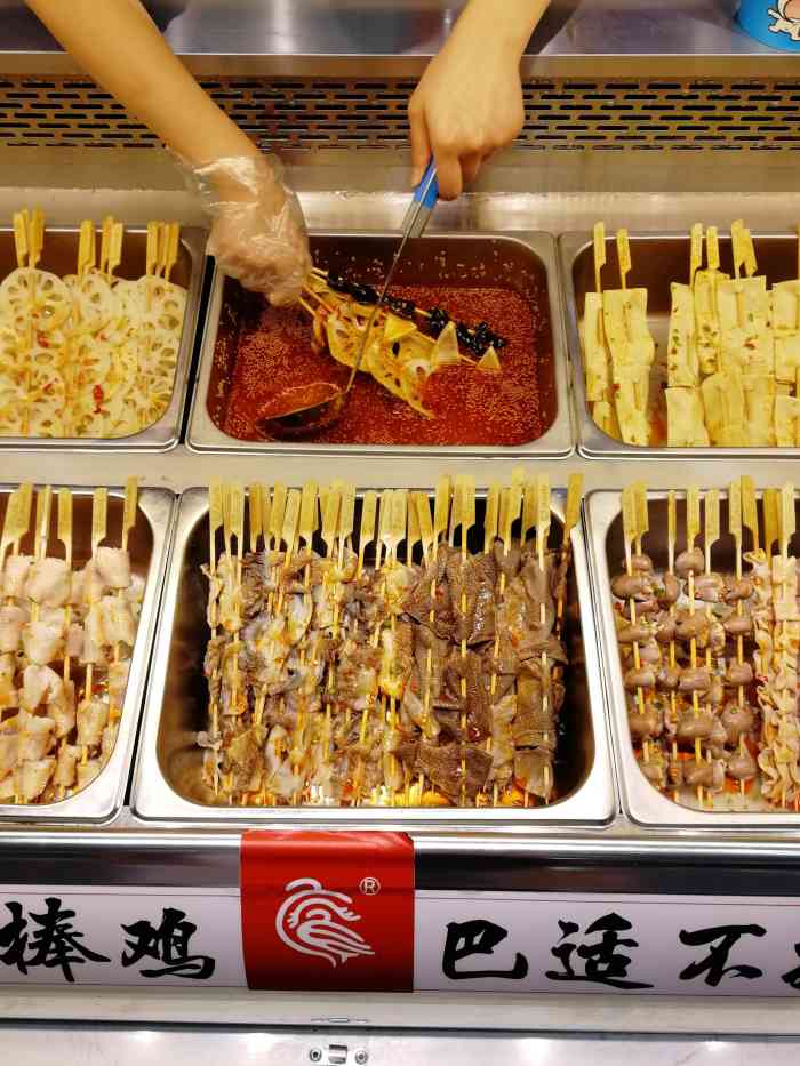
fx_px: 832
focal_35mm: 27
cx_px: 400
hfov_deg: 51.4
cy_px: 533
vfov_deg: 65.3
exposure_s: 1/110
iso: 50
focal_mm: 3.95
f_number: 2.2
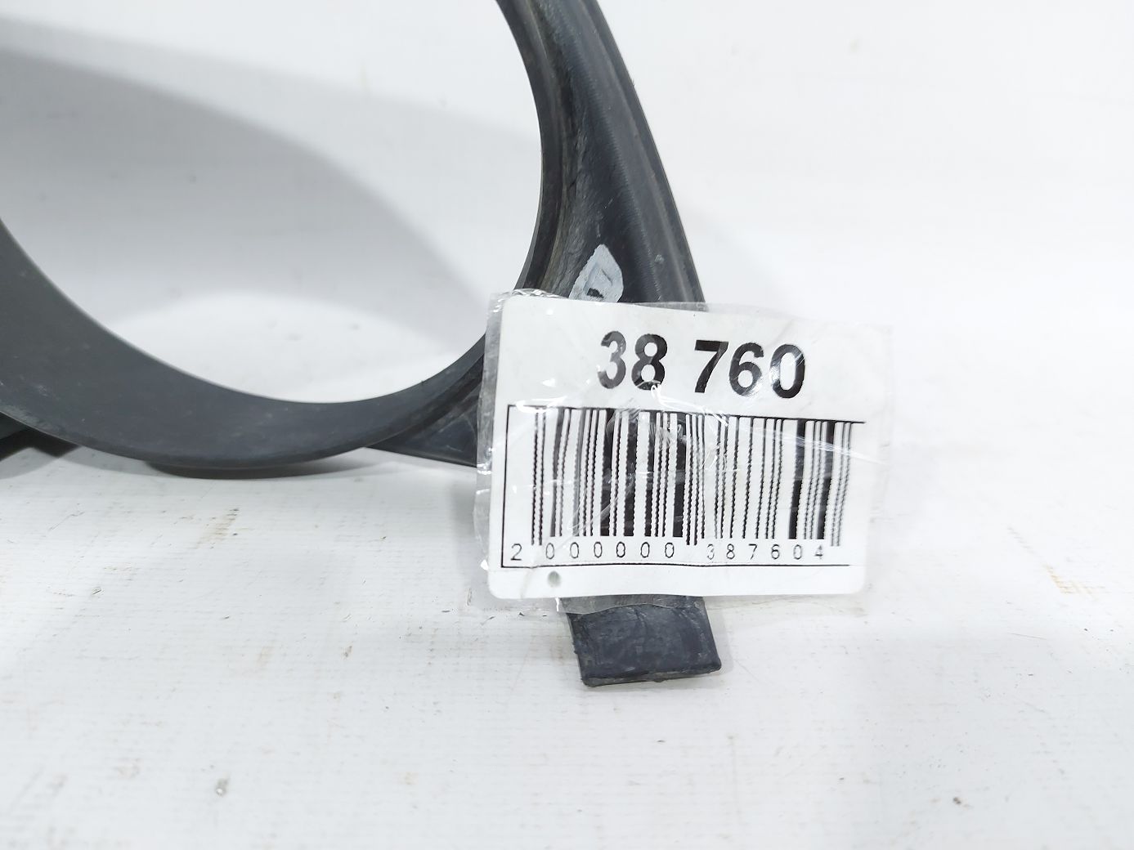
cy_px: 425
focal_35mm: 24
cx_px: 567
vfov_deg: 56.8
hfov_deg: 71.6
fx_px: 786
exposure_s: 1/50
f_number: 1.8
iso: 80
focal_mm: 5.23
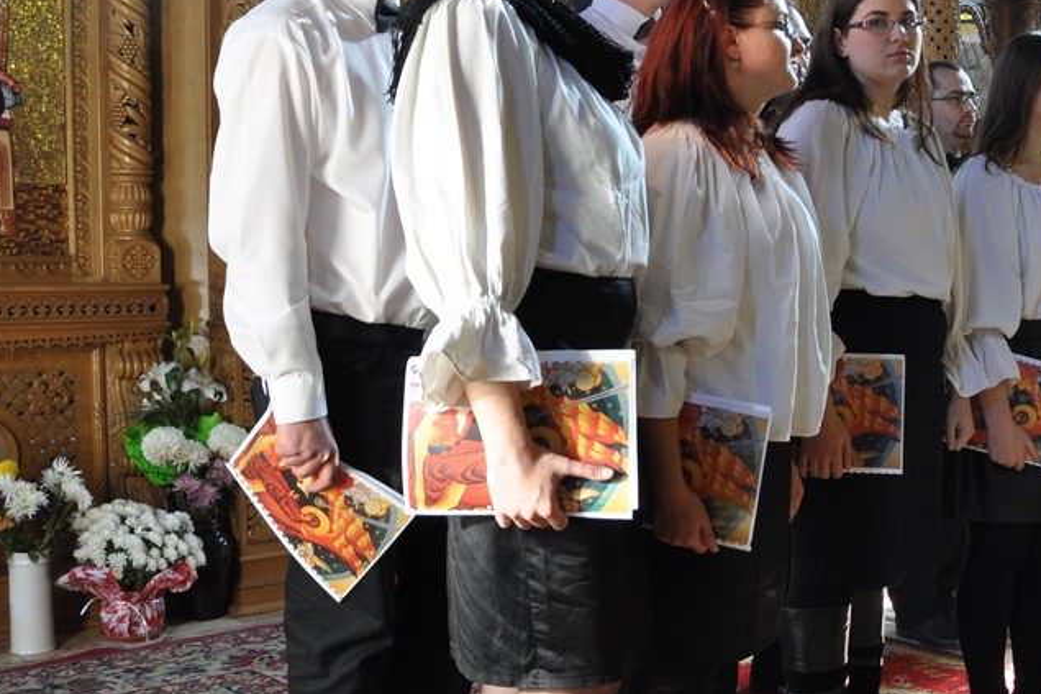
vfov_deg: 26.5
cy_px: 385
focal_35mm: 51
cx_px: 972
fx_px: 1474
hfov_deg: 36.1
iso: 400
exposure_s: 1/40
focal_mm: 18
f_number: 3.5
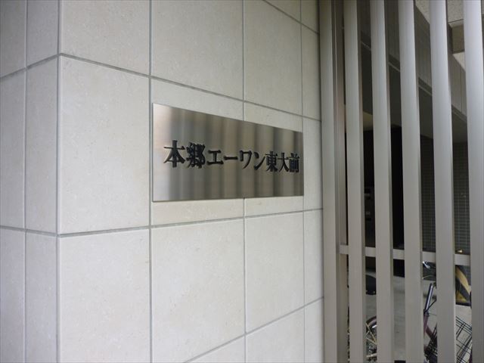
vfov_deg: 49.7
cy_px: 182
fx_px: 391
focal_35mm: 28
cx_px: 242
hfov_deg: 63.4
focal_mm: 5
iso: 125
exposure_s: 1/60
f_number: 3.1
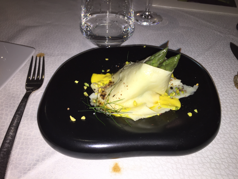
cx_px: 119
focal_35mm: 29
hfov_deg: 61.7
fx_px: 199
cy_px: 90
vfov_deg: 48.2
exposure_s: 1/69
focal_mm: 4.15
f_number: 2.2
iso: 32
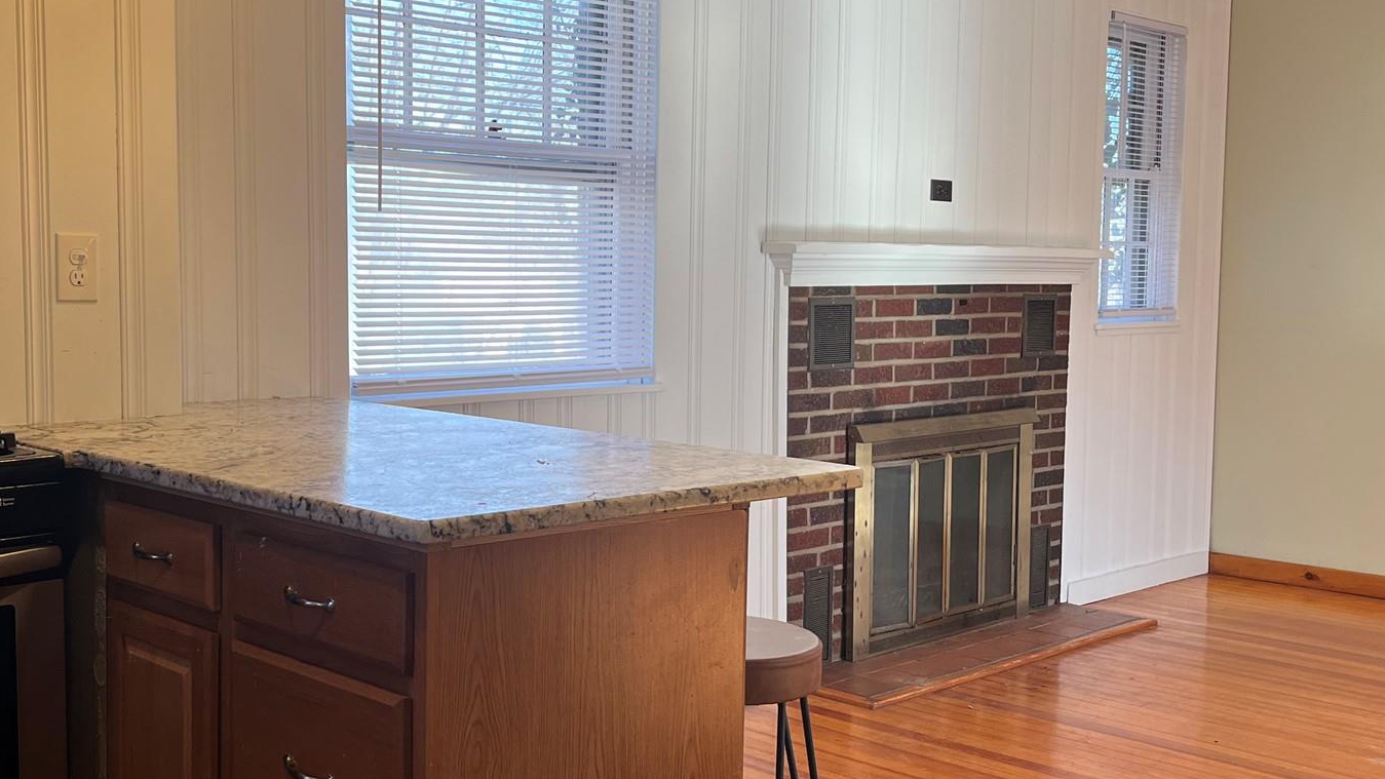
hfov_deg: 47.0
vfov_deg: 27.7
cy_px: 413
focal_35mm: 43
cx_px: 524
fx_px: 1579
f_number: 1.6
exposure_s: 1/120
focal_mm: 5.1
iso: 50
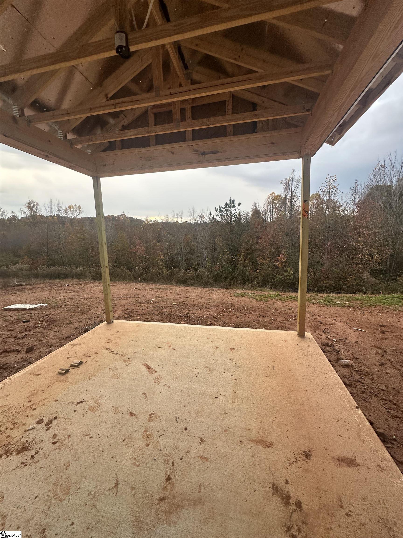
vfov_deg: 102.1
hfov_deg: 85.7
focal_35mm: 14
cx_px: 202
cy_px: 269
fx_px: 217
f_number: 2.2
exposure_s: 1/99
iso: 100
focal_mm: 2.22
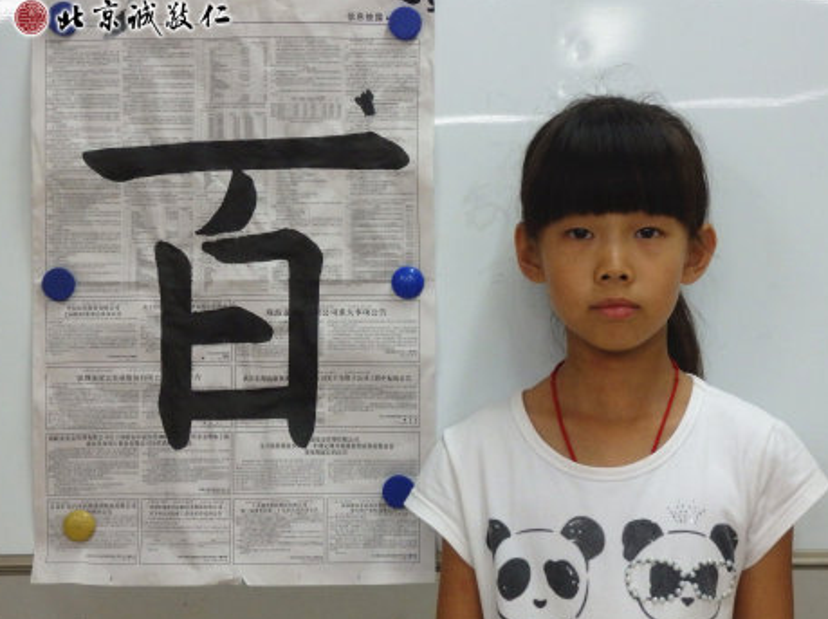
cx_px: 415
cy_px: 295
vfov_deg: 18.9
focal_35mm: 78
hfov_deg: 25.1
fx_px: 1863
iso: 800
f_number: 4.5
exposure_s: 1/60
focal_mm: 13.1
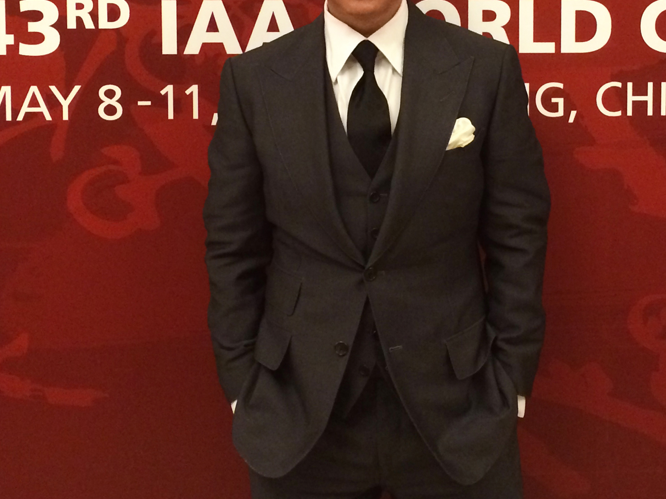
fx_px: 1135
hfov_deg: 32.1
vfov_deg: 24.4
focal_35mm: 59
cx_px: 495
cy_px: 97
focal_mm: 4.13
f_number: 2.4
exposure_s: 1/20
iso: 200
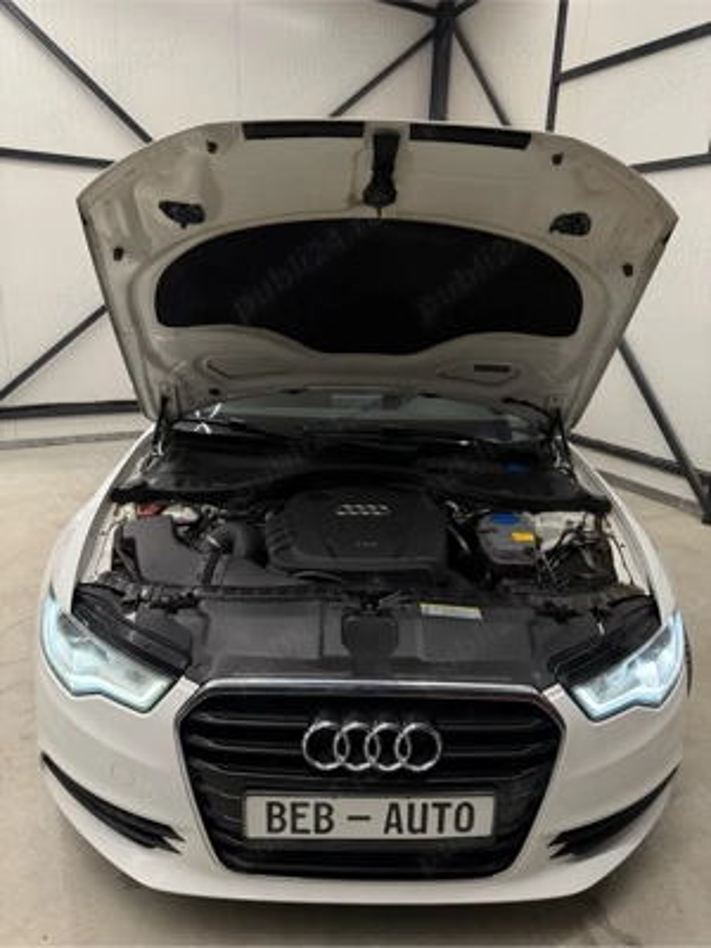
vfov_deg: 71.6
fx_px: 657
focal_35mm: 24
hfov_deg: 56.8
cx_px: 356
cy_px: 474
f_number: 1.78
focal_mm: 6.76
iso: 320
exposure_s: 1/49
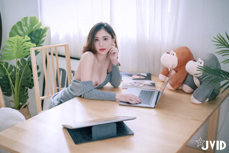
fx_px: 318
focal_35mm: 50
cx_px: 114
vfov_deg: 27.0
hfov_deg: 39.6
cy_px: 76
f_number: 2.5
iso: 320
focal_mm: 50
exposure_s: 1/60
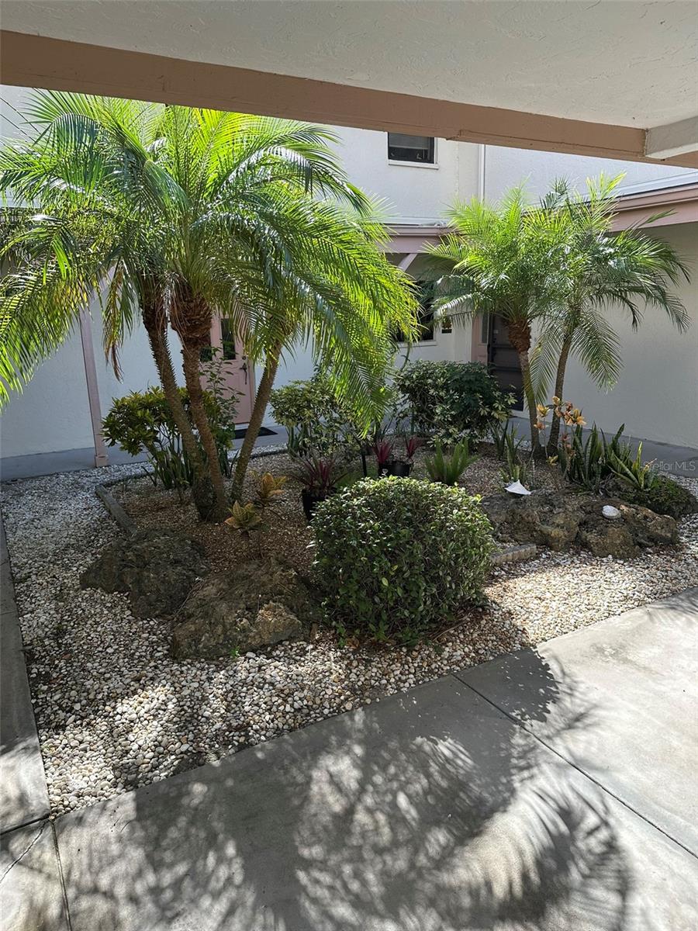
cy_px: 466
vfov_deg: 71.6
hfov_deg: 56.8
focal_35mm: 24
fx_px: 645
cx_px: 349
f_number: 1.78
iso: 80
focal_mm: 6.86
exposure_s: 1/756
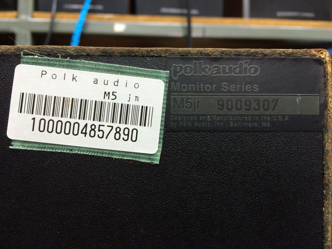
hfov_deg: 61.7
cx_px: 166
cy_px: 124
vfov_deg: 48.2
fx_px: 278
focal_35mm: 29
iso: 160
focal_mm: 4.15
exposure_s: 1/33
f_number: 2.2
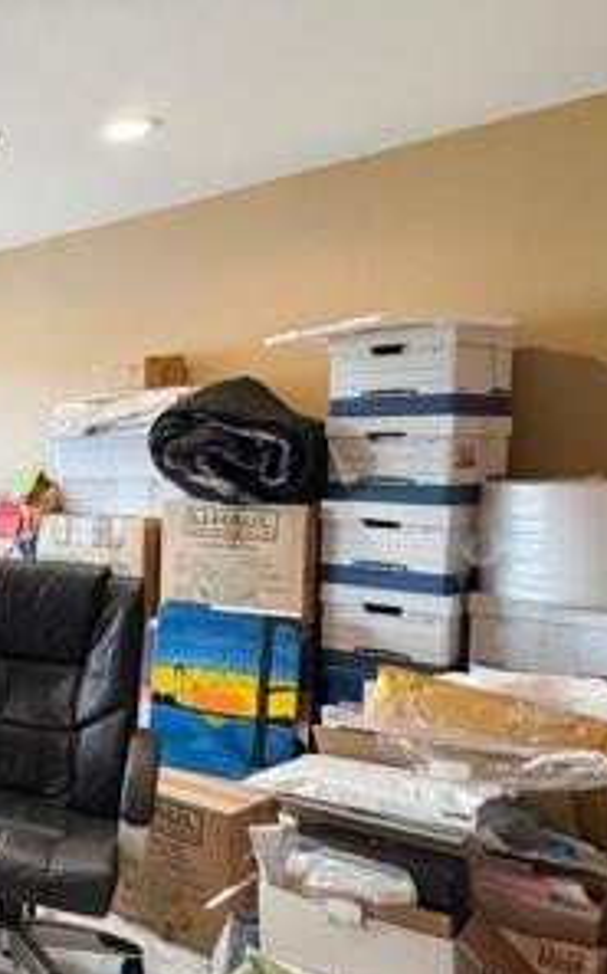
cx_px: -249
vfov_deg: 59.5
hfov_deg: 28.9
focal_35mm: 32
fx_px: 849
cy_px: 544
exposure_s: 1/120
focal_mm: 2.22
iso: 200
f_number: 2.2
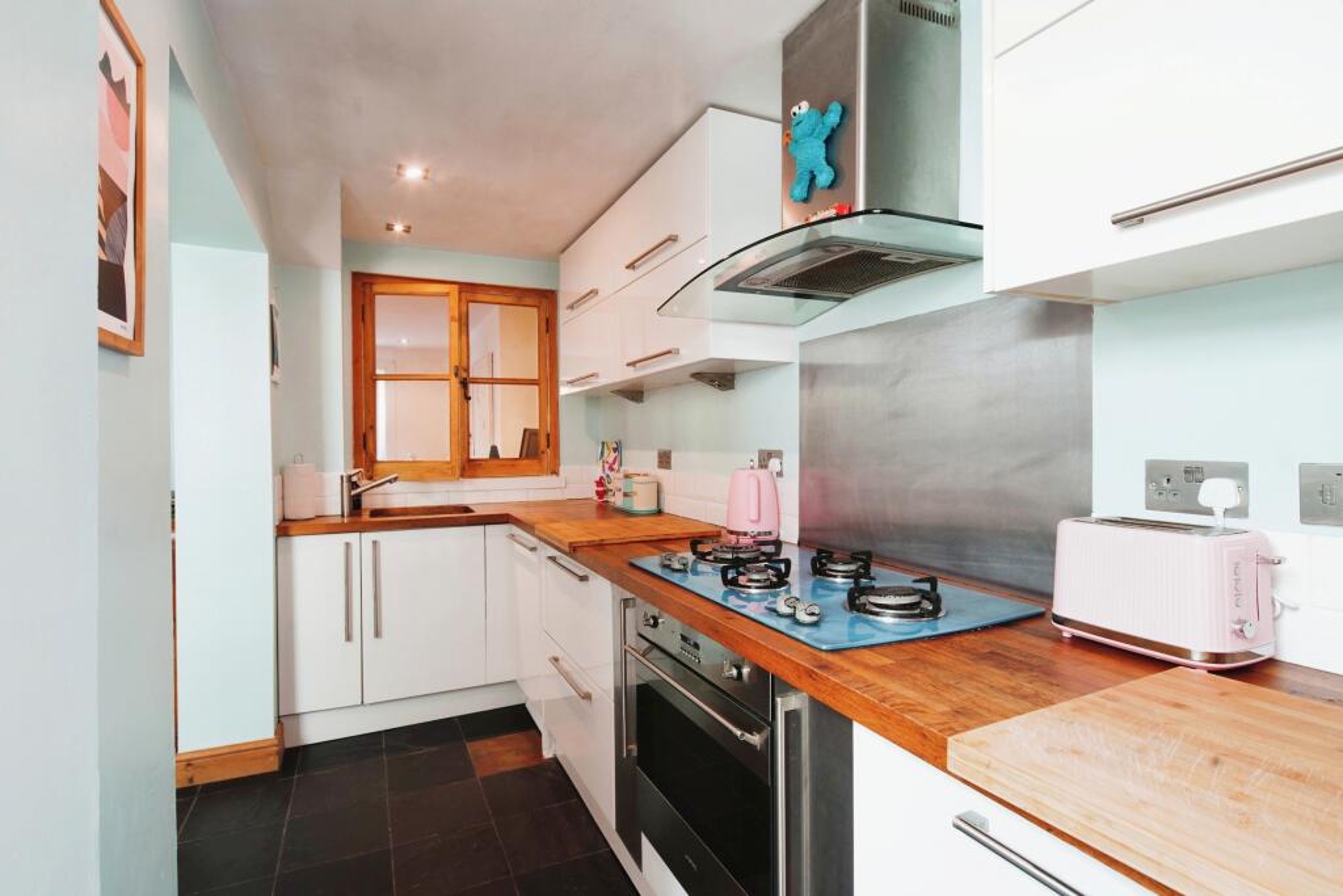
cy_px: 448
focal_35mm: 17
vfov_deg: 70.5
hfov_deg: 93.3
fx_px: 634
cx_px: 672
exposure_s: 1/6
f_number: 10
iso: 640
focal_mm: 17
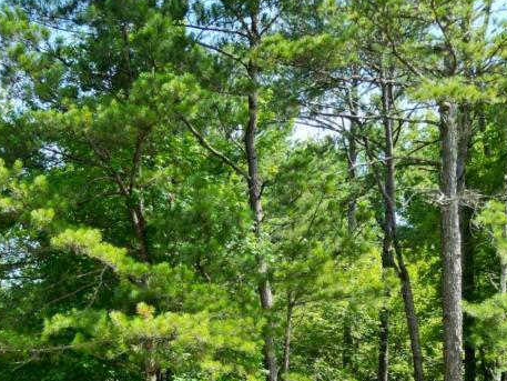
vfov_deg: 21.9
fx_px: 923
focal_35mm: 63
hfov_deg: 29.4
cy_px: 435
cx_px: 50
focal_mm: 6.72
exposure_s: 1/1500
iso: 100
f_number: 1.7
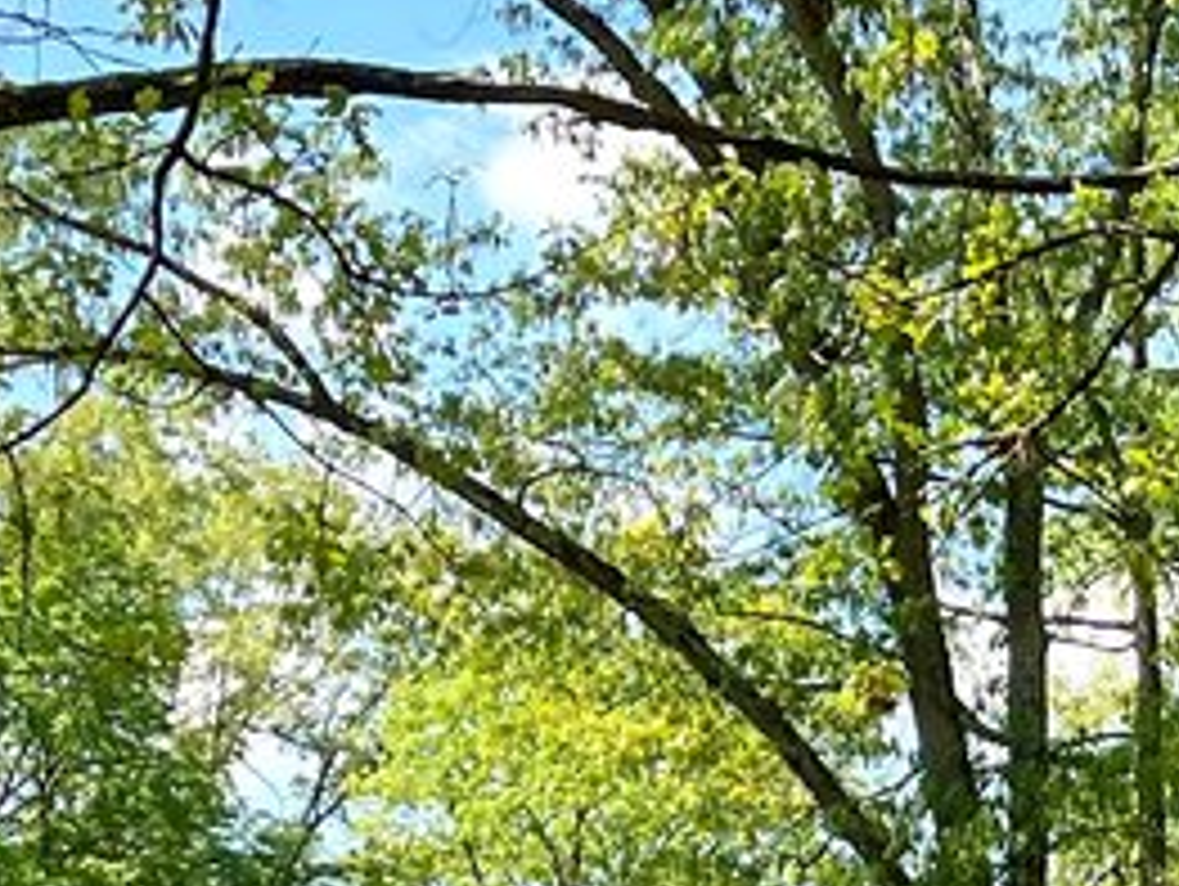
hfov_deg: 13.1
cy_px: 1320
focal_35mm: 150
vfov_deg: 9.6
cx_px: 862
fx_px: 5114
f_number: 1.5
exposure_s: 1/1280
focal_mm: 5.7
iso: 50
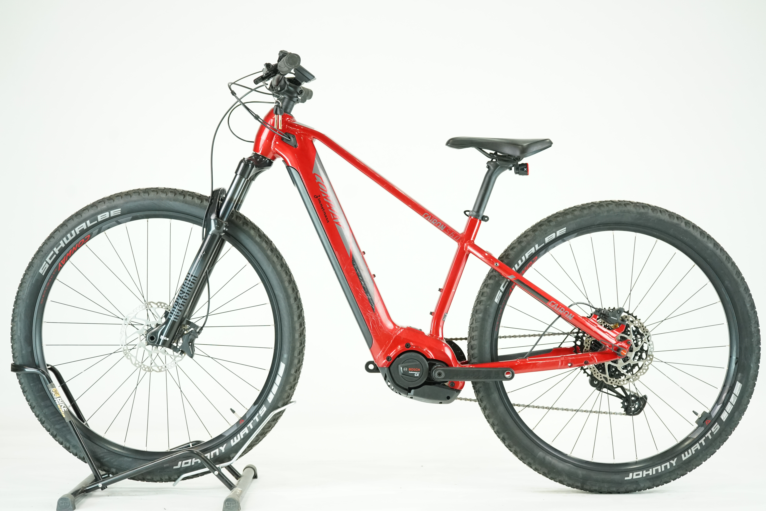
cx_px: 383
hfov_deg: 37.5
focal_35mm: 53
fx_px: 1128
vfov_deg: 25.5
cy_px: 256
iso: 2500
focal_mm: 53
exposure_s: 1/200
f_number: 5
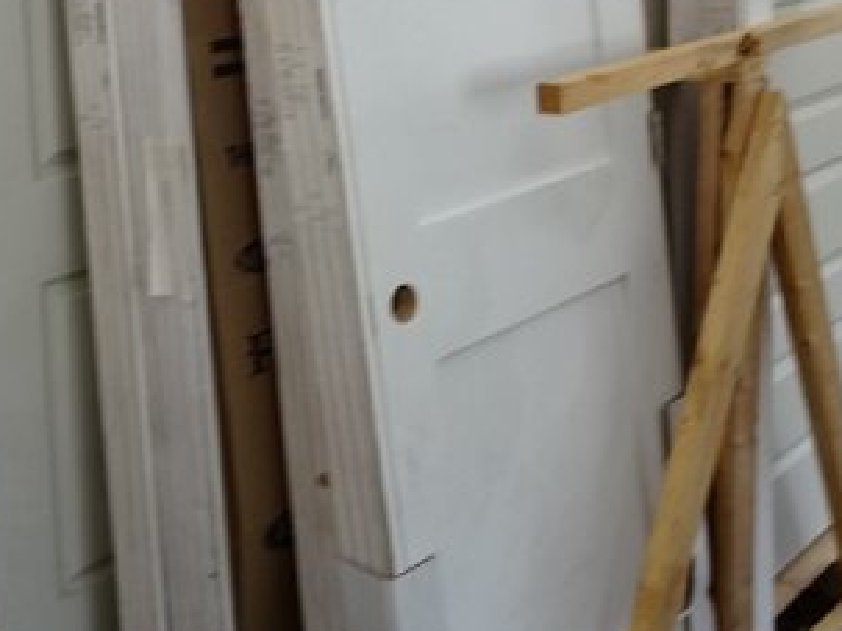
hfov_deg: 37.9
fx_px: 1216
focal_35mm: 50
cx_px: 307
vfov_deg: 28.5
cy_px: 126
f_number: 3.5
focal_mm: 4.1
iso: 80
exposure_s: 1/40
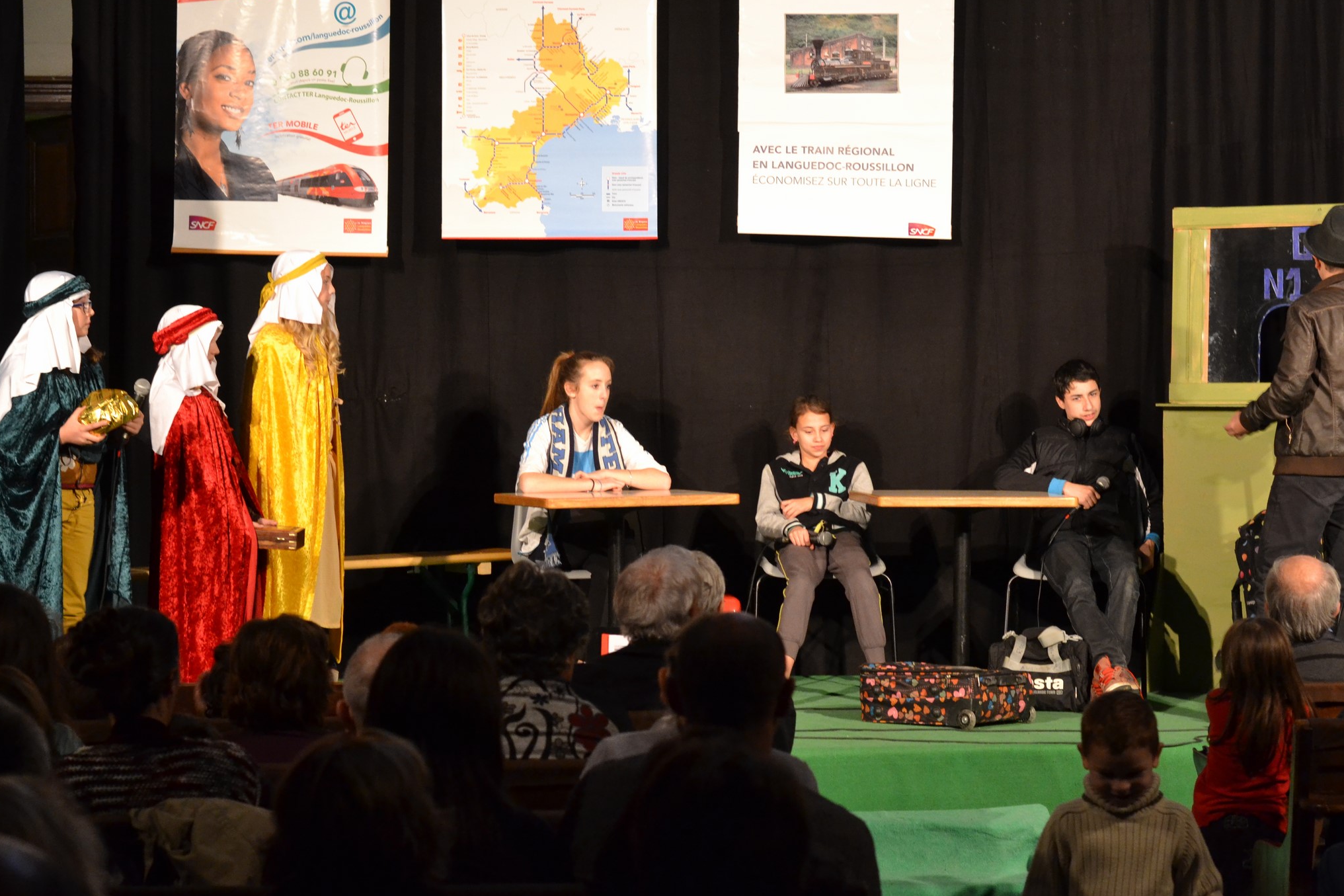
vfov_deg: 16.1
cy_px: 469
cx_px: 713
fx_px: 3173
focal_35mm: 85
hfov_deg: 23.9
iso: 1600
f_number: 3.2
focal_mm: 50
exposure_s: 1/30
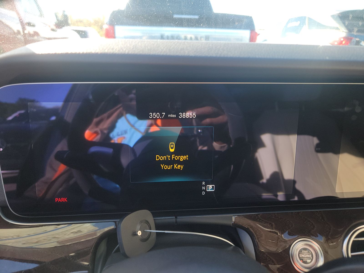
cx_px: 182
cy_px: 136
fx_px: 252
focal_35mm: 24
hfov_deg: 71.6
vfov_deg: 56.8
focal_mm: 6.7
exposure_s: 1/59
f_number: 1.8
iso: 64
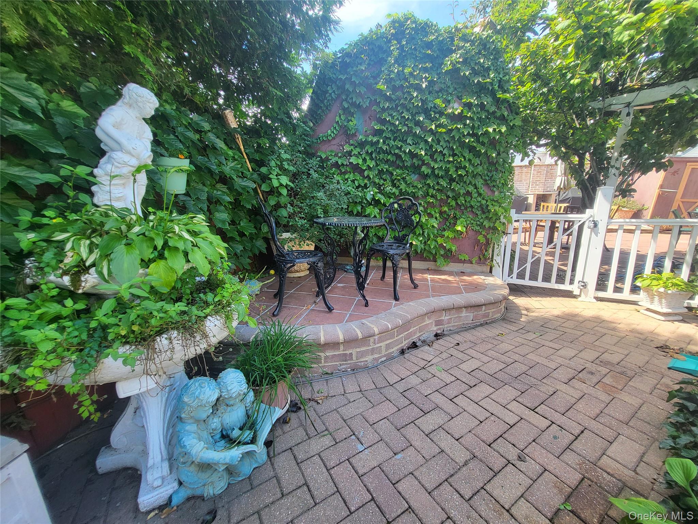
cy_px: 262
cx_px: 349
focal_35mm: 13
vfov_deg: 89.9
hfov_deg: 106.2
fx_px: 262
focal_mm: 1.74
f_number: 2.2
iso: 32
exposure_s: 1/120
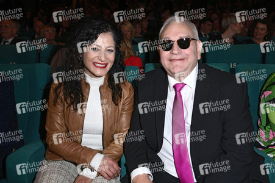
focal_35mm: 40
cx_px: 138
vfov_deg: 33.4
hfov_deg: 48.5
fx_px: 305
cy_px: 92
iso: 1600
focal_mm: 40
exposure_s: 1/160
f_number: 5.6
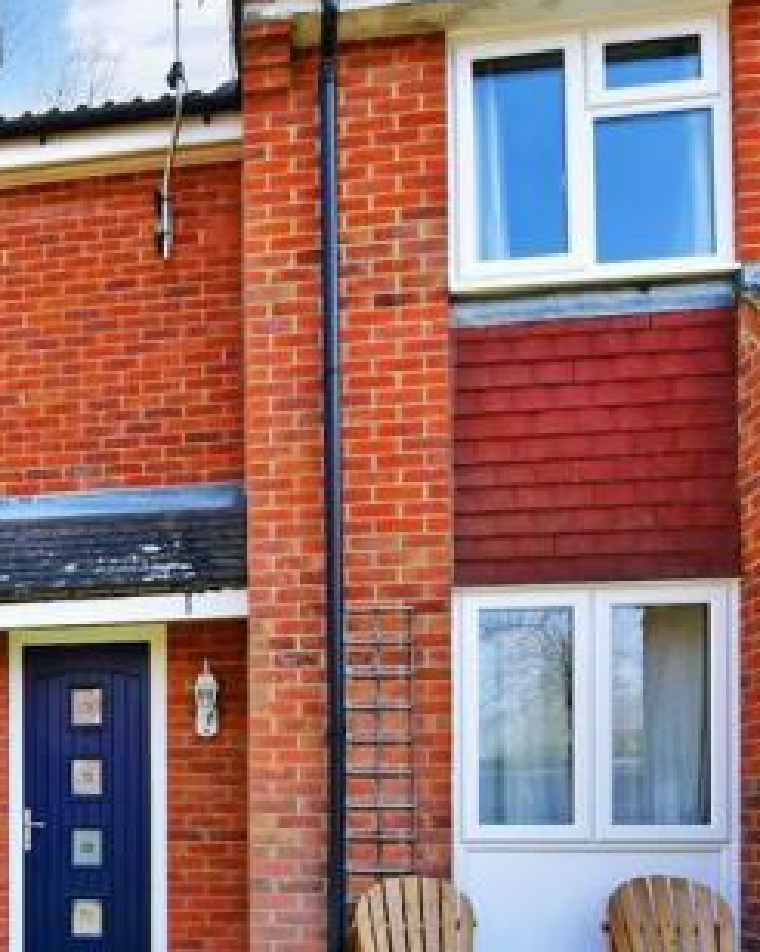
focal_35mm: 30
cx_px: 15
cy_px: 589
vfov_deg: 58.1
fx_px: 844
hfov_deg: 42.5
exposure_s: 1/125
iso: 160
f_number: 8
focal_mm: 10
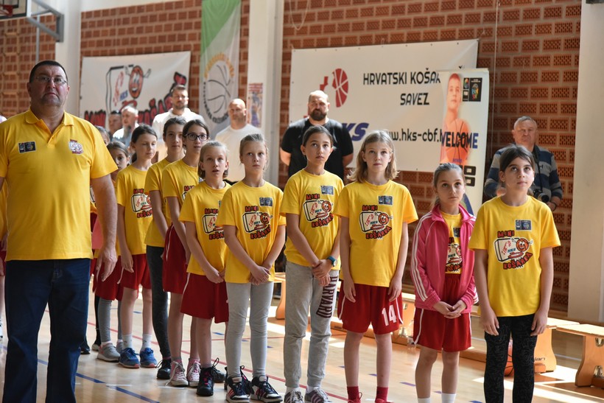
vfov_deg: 14.4
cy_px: 202
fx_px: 1594
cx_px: 302
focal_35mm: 95
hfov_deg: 21.5
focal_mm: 95
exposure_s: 1/1600
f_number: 4
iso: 3200
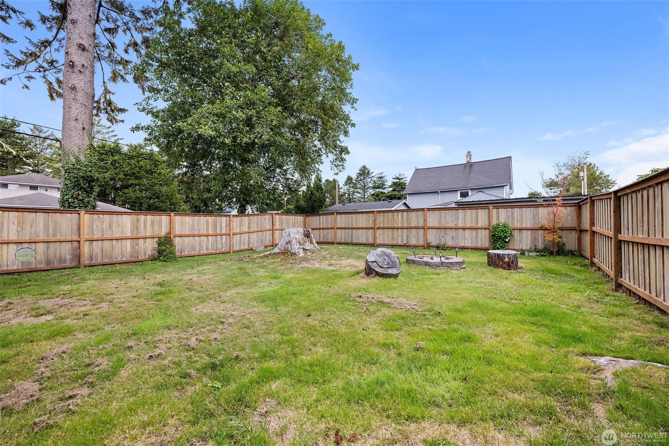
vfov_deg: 81.2
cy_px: 223
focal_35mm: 14
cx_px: 334
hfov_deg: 104.3
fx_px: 260
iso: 1000
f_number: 5
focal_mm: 14
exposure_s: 1/2000
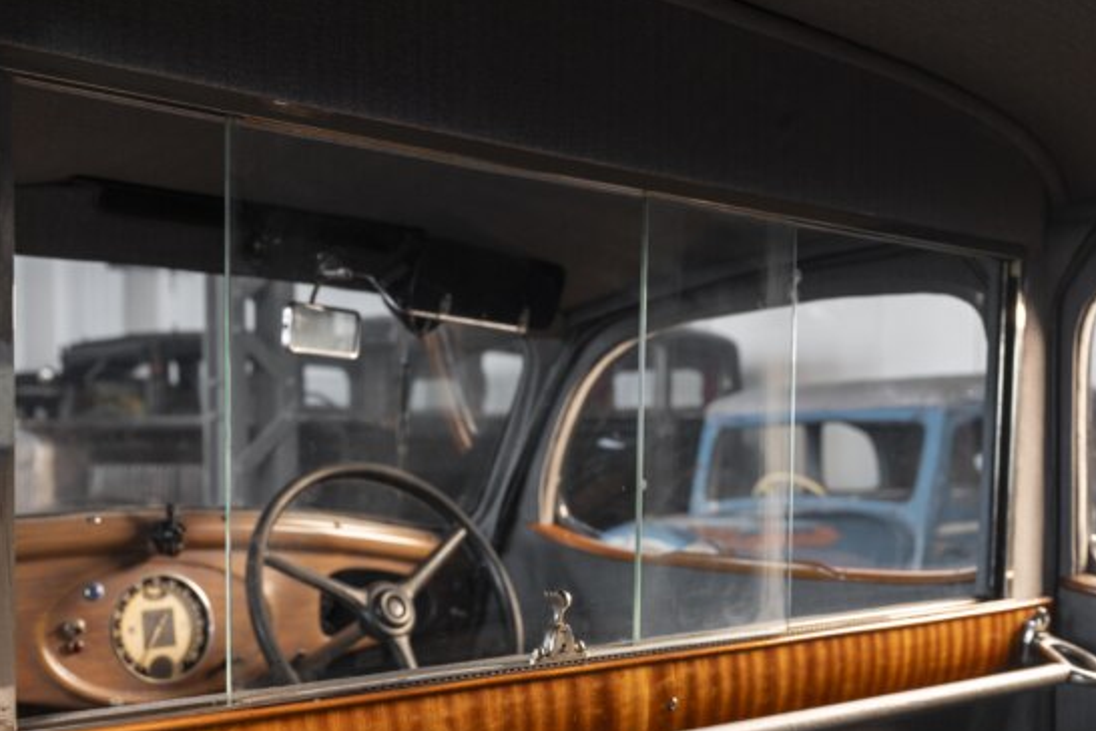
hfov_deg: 42.9
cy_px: 502
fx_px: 1391
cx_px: 494
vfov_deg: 29.2
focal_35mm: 46
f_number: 4.5
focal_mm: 32.5
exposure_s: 1.3
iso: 100
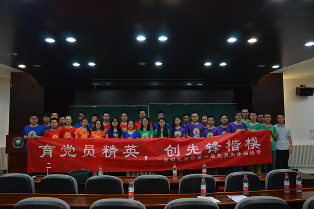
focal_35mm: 33
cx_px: 157
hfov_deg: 57.2
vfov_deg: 39.9
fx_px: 288
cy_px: 104
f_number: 4
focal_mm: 22
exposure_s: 1/60
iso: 720
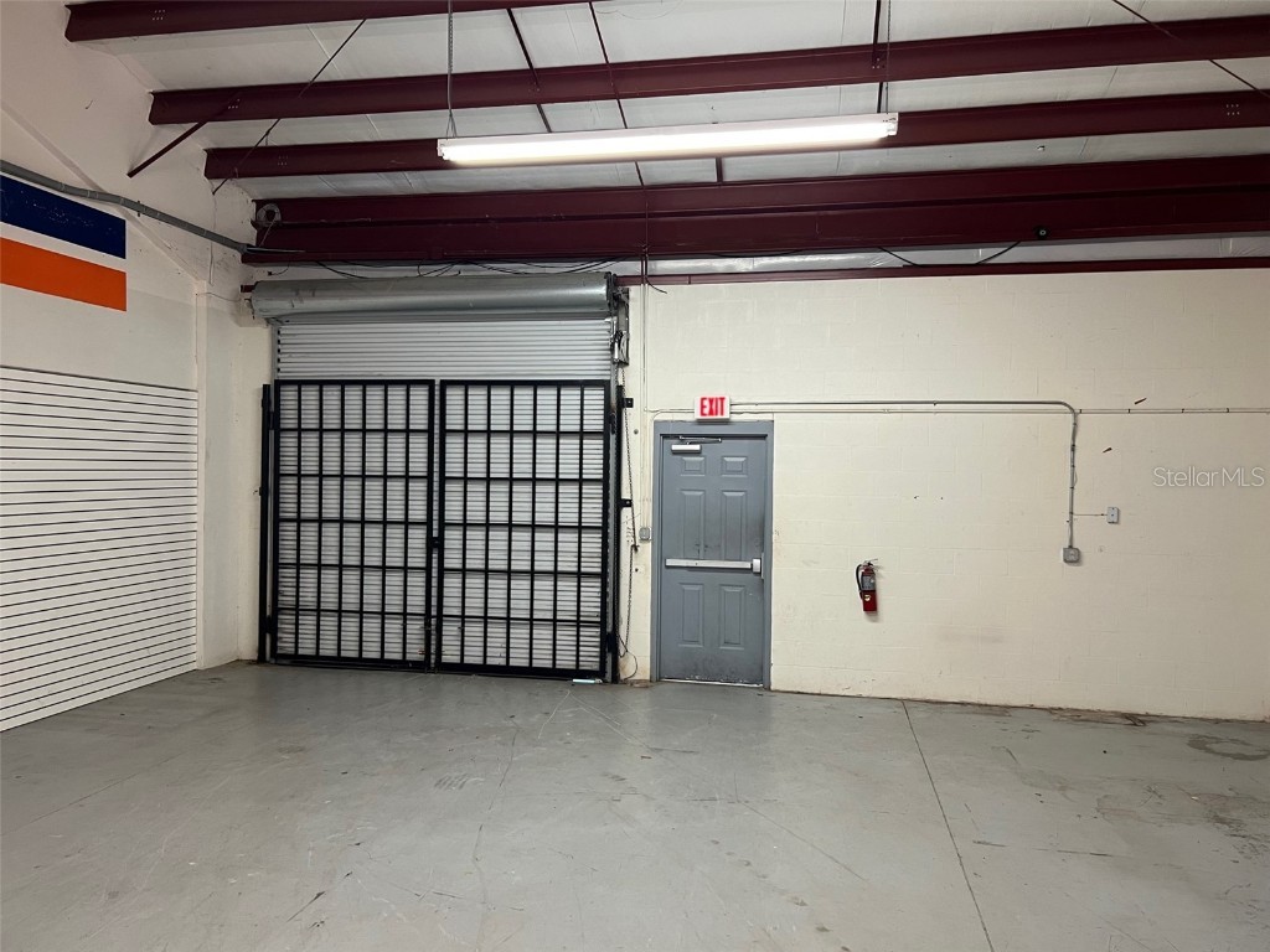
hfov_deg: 67.3
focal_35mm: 26
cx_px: 635
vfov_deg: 53.1
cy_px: 476
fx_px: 954
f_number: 1.5
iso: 125
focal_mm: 5.7
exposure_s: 1/60
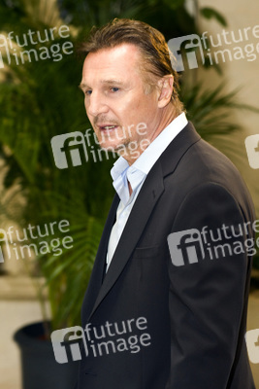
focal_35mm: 100
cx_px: 130
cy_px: 194
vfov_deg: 20.4
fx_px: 1078
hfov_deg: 13.7
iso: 1600
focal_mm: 100
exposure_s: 1/200
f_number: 5
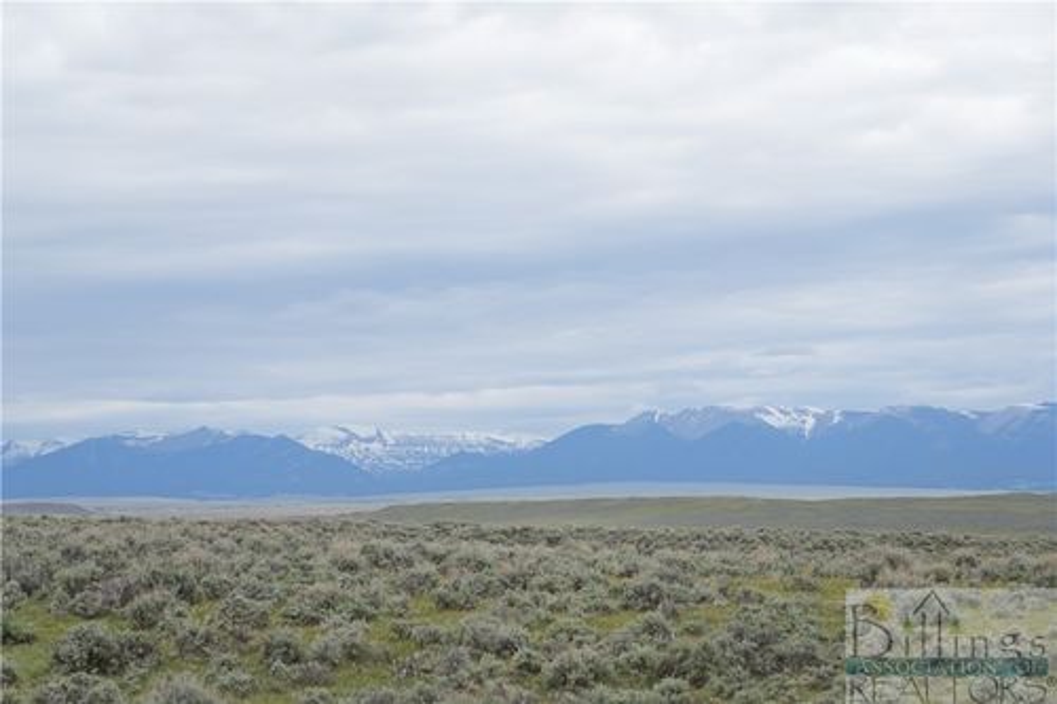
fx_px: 3082
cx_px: 528
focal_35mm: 105
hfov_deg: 19.5
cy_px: 352
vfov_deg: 13.0
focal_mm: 105
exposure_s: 1/320
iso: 100
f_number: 6.3
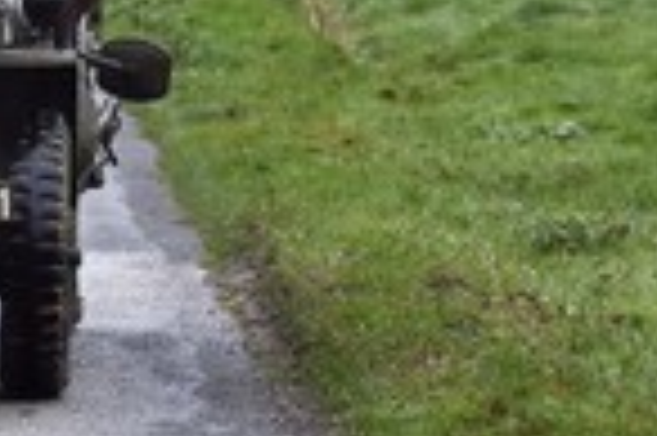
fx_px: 8914
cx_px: -158
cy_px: 4
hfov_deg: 4.2
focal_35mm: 489
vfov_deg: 2.8
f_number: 7.1
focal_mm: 170
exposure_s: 1/250
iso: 1600
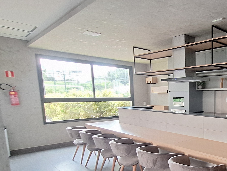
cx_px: 212
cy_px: 123
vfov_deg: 48.3
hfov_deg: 53.8
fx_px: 184
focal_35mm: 28
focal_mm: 1.74
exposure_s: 1/24
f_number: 2.2
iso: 320
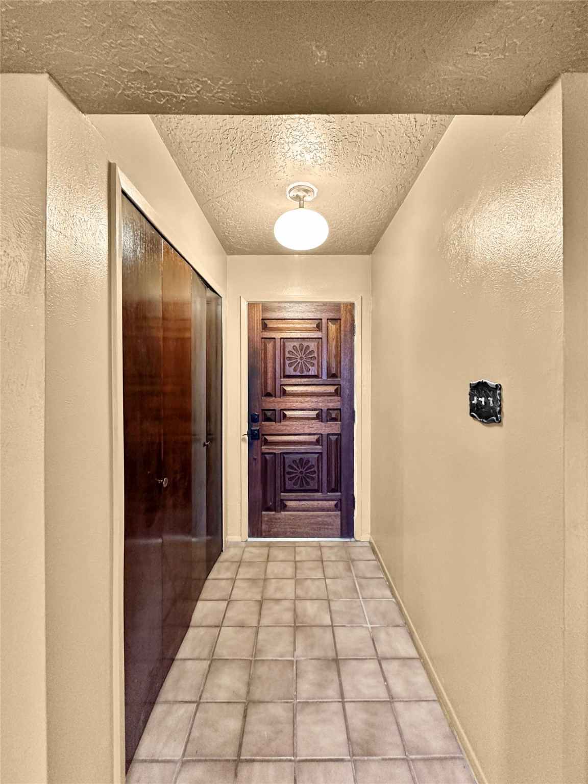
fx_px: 317
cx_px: 294
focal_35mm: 14
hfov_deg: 85.7
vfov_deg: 102.1
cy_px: 392
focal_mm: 2.22
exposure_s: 1/60
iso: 320
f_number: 2.2
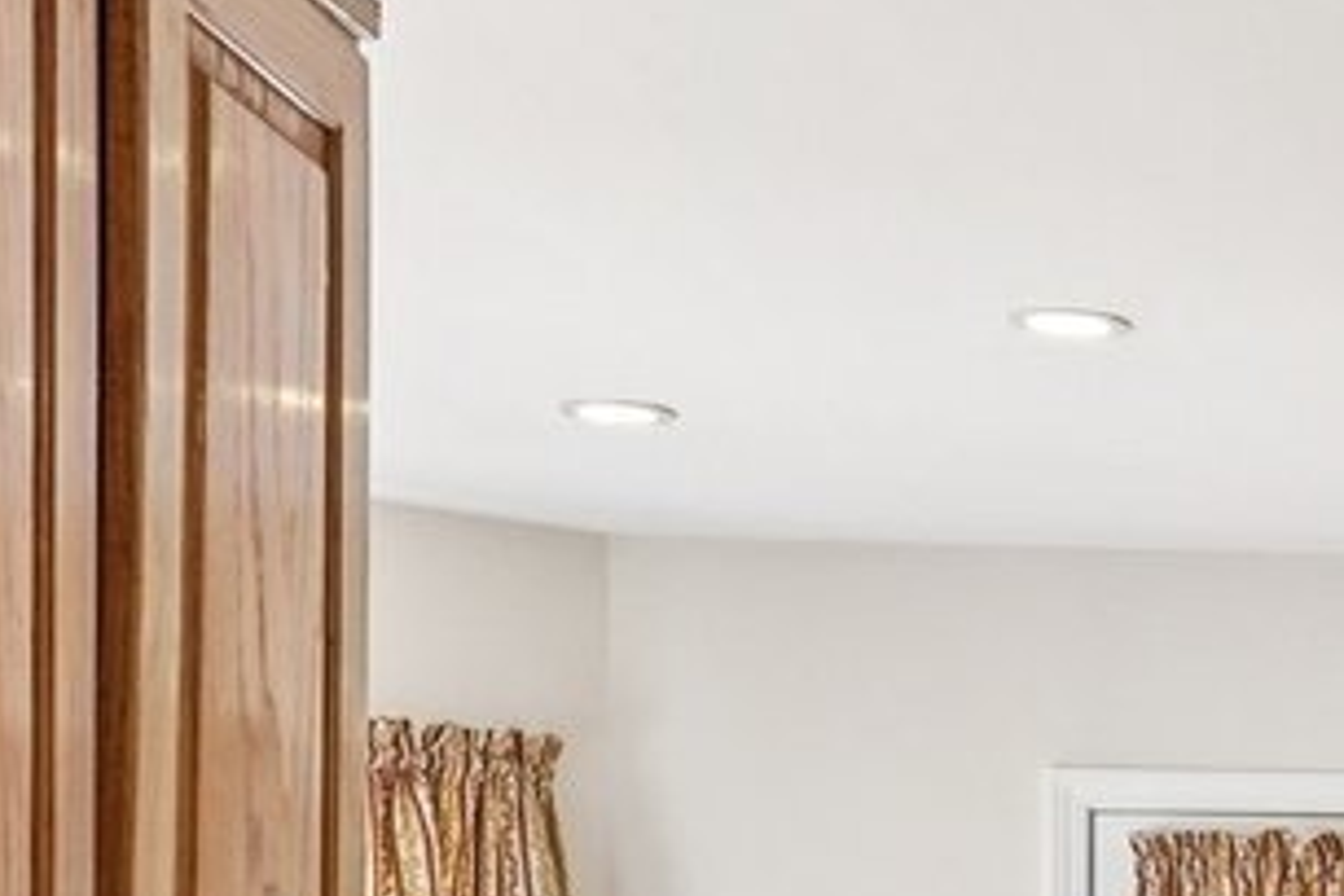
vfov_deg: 12.3
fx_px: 3994
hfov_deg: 15.7
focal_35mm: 107
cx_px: 2583
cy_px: 1219
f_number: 8
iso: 800
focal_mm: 16
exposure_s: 1/20
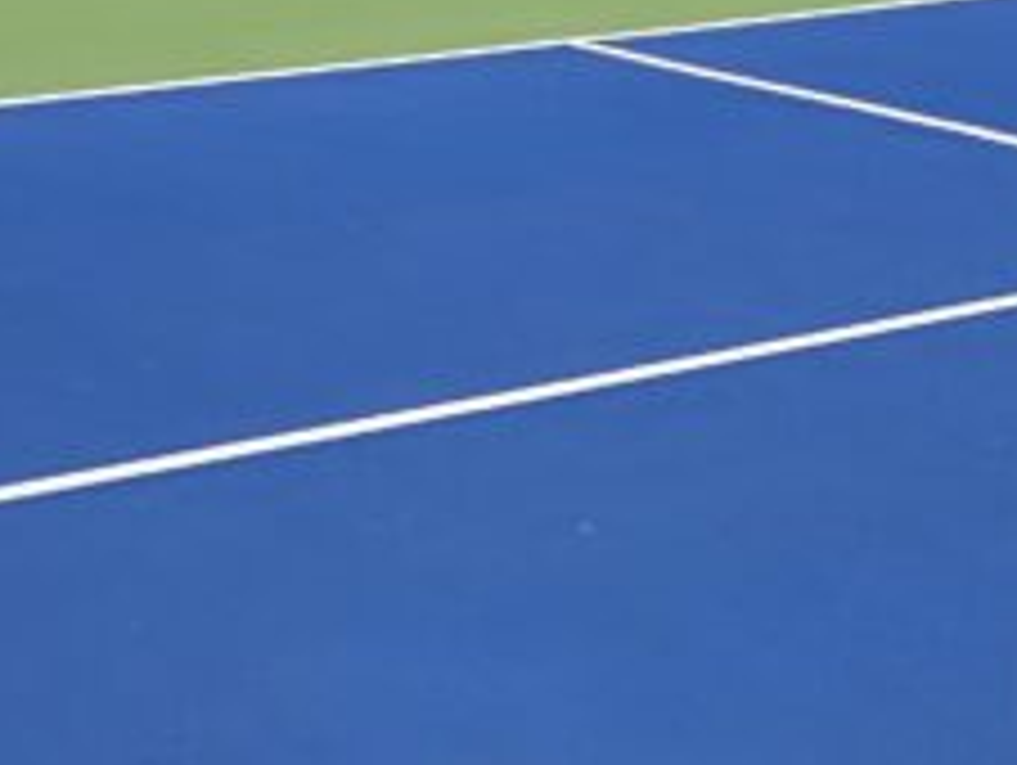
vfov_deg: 14.2
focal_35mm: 104
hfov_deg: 18.9
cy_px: 513
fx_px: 3059
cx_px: 490
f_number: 1.7
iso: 12
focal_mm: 6.3
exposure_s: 1/1668
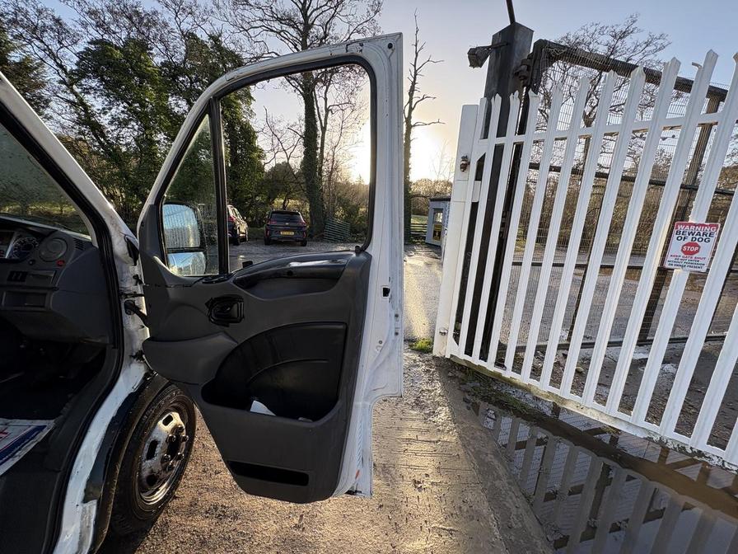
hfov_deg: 102.1
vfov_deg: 85.7
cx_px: 369
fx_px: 298
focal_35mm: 14
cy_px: 277
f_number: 2.2
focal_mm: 2.22
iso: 40
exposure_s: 1/304
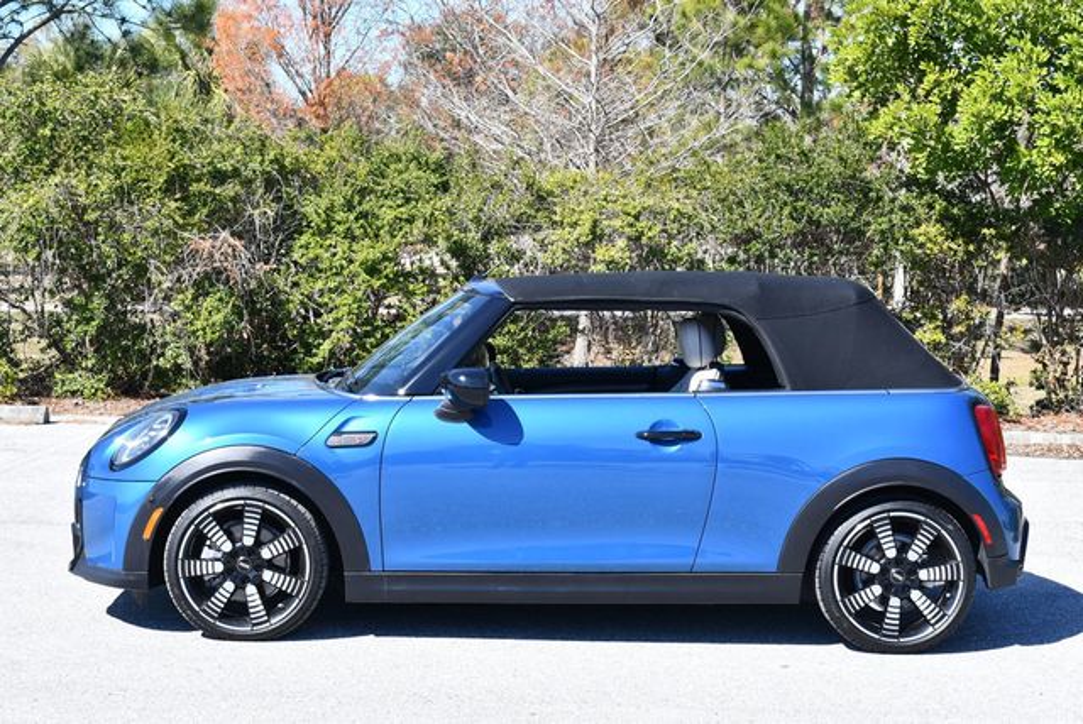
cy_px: 362
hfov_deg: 28.8
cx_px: 542
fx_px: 2108
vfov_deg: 19.5
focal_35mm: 70
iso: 200
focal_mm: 35
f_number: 7.1
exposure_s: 1/250
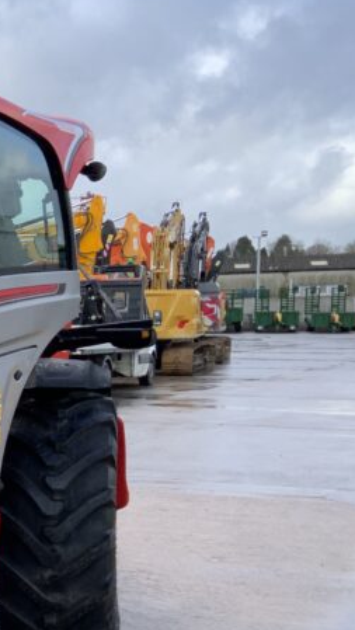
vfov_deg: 29.0
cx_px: -279
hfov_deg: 14.7
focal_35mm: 72
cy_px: 456
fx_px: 1203
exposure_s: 1/367
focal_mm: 3
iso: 16
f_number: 1.8
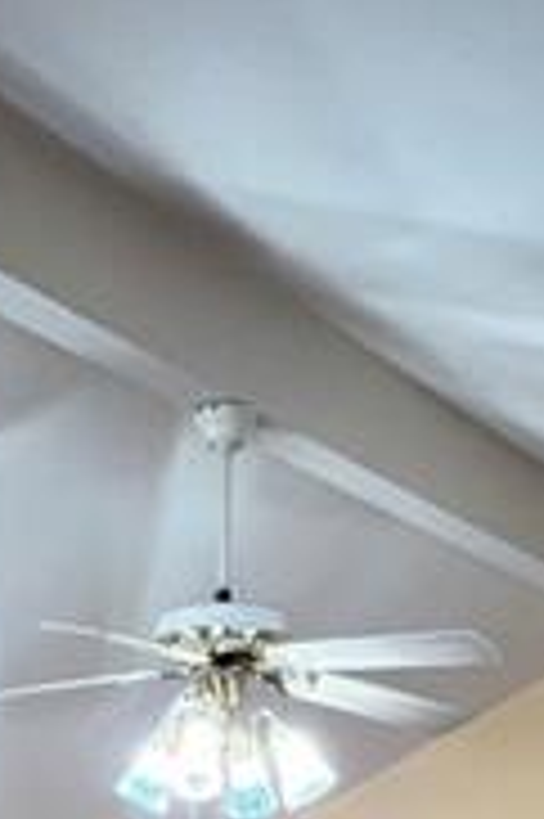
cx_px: 148
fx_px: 1294
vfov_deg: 24.3
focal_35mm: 57
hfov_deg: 23.5
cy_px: 1328
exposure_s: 1/60
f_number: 1.8
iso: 200
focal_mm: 1.57
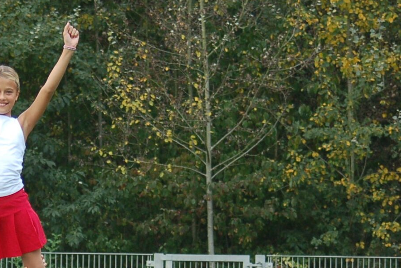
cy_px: 299
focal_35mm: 255
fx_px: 2841
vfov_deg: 5.4
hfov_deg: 8.1
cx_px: 43
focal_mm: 70
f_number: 4
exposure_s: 1/500
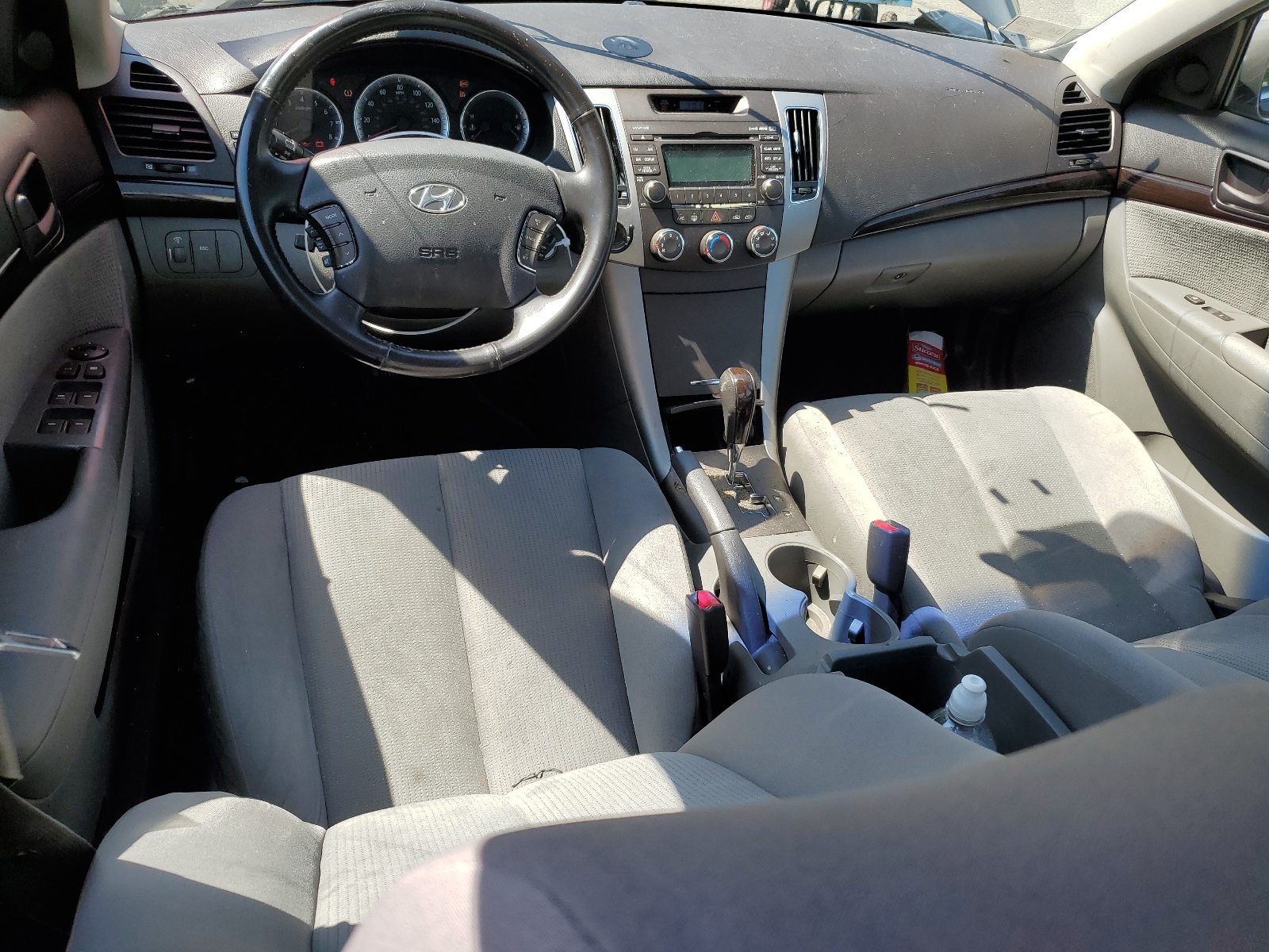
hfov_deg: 67.3
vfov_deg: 53.1
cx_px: 634
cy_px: 476
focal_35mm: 26
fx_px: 953
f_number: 1.5
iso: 50
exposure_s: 1/769
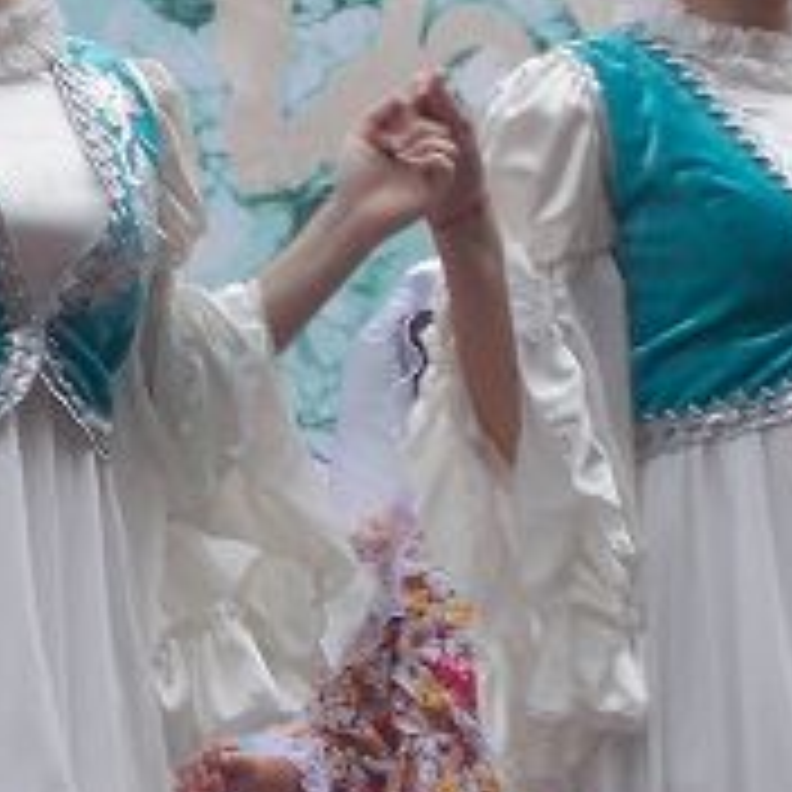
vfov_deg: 5.3
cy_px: 310
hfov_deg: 5.3
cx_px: -176
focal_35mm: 332
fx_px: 8594
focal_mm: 11.8
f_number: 5.3
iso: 80
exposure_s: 1/320
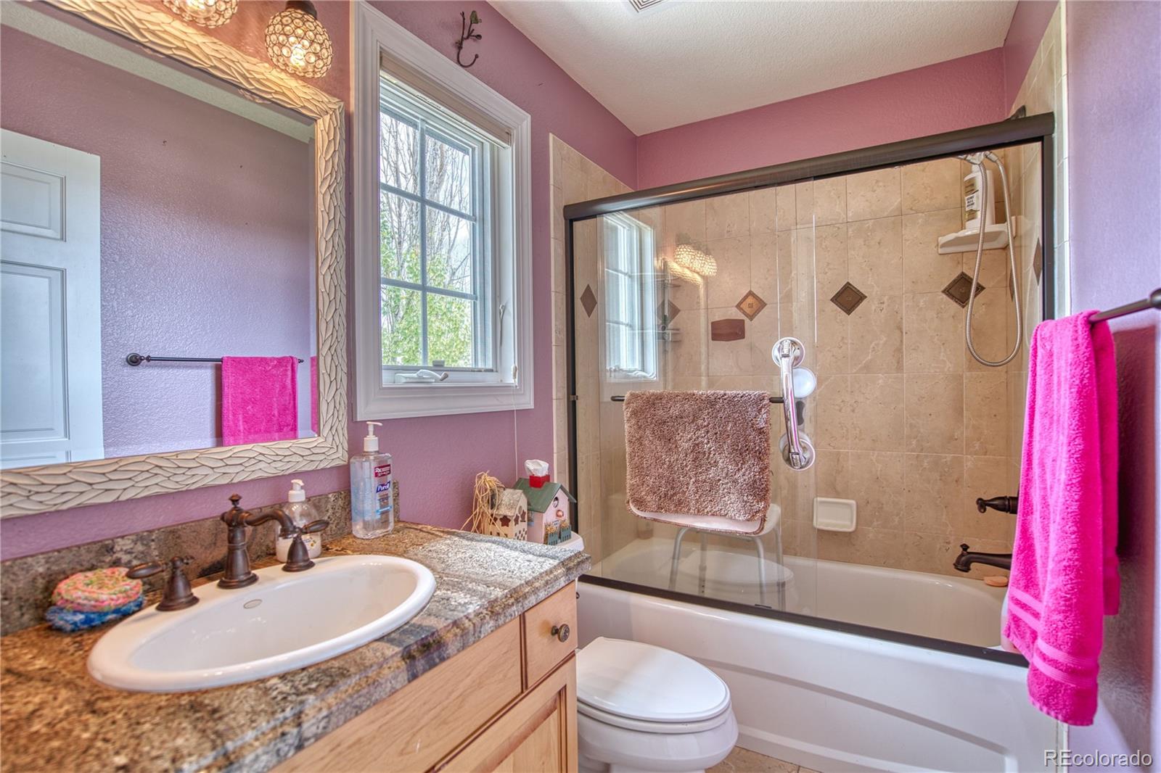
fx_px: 516
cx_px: 580
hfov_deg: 96.7
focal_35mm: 16
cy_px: 386
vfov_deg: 73.7
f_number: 4.5
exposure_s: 1/20
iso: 500
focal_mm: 16
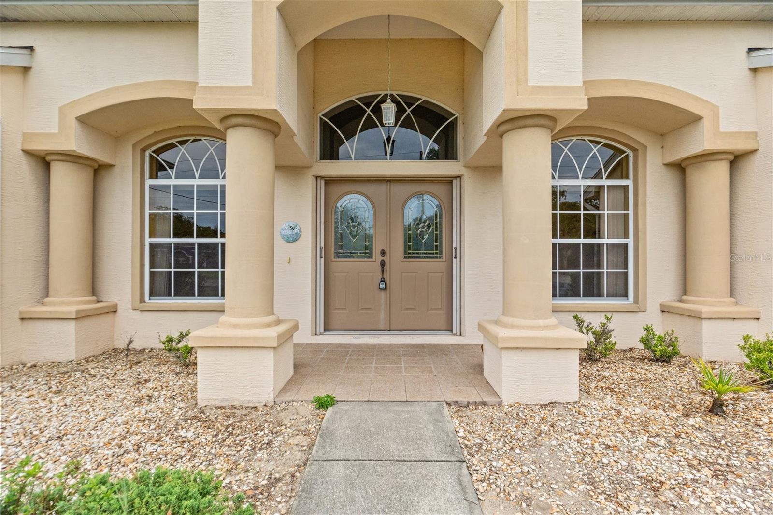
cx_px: 386
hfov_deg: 90.0
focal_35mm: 18
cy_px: 258
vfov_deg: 67.4
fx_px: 386
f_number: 7.1
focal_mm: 12
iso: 400
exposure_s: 1/800
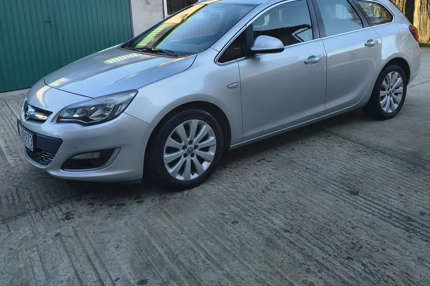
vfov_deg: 38.4
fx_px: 406
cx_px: 218
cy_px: 93
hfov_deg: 55.8
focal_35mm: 34
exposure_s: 1/628
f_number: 1.8
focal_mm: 5.56
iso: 100
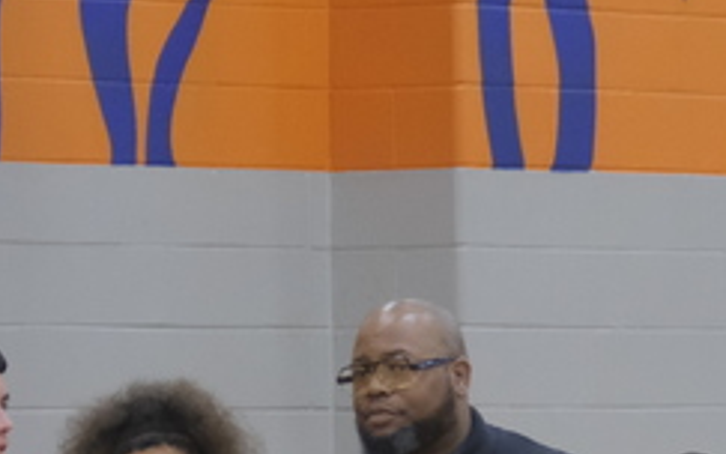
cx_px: 376
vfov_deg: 2.5
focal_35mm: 516
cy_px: 739
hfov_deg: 4.1
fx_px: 10212
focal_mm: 80
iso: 3200
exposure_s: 1/120
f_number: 4
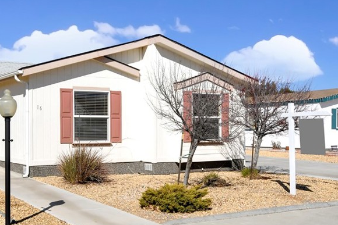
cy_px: 138
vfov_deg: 25.5
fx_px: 498
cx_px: 117
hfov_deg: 37.2
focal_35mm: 53
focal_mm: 20
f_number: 18
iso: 1250
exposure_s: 1/1250
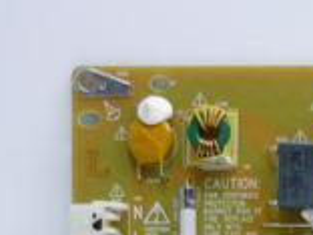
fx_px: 1148
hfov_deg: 14.9
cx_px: 399
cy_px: 416
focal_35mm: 127
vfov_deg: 10.9
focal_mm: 5.5
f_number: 2.8
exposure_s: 1/30
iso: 125
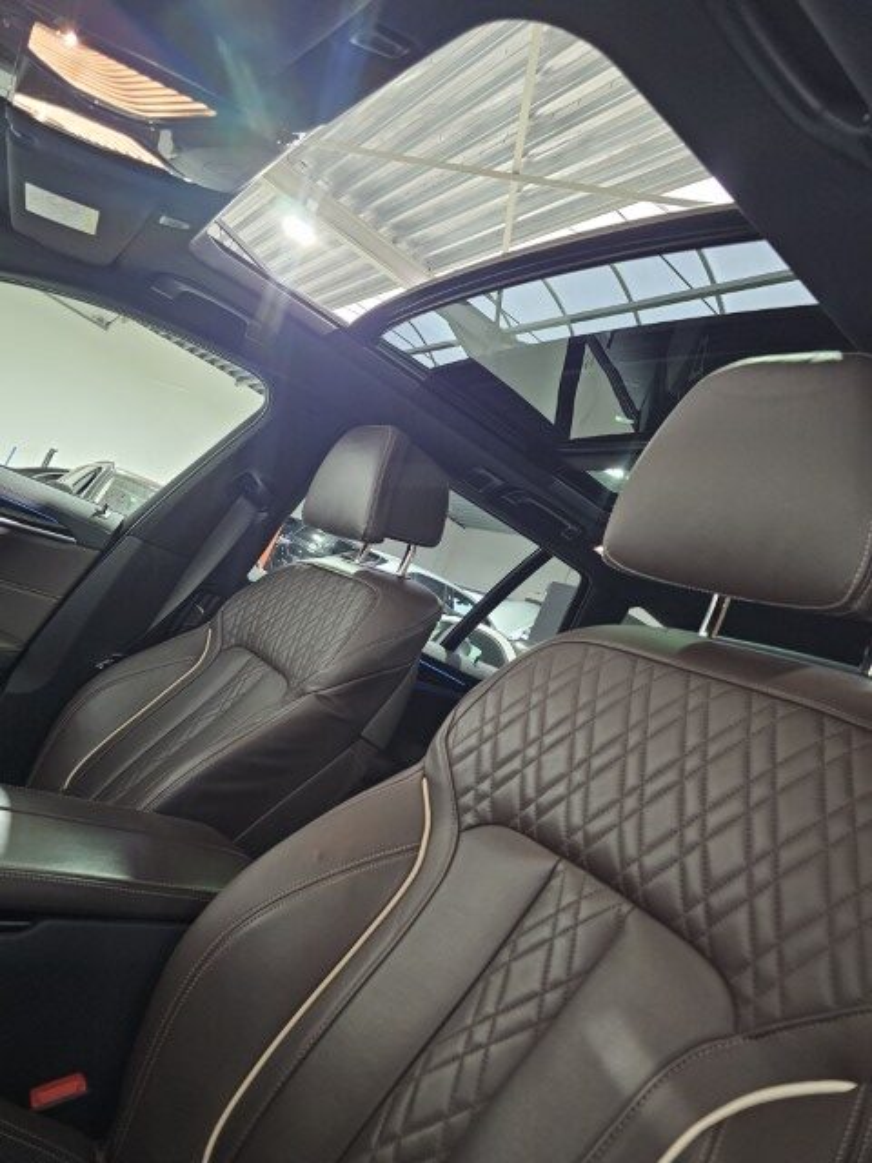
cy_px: 582
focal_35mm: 23
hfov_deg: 58.9
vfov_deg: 73.9
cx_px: 436
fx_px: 773
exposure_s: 1/40.6
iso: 640
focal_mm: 6.3
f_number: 1.7
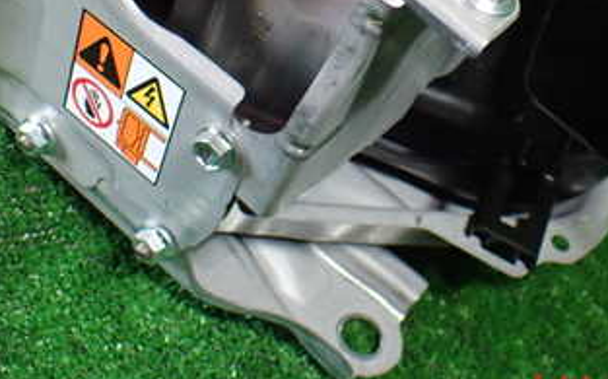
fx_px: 1010
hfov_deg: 33.3
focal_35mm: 61
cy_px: -19
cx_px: 390
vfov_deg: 20.4
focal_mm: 5.4
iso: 800
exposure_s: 1/125
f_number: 2.3
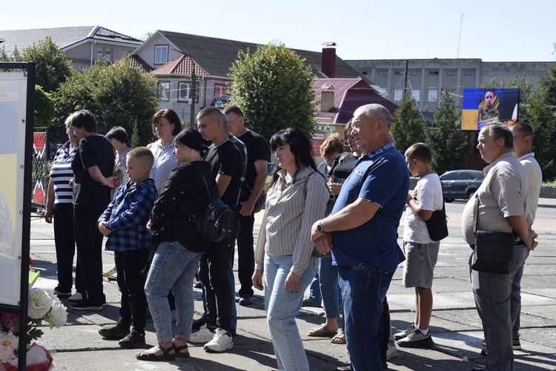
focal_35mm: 72
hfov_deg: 28.1
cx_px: 278
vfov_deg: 19.0
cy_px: 186
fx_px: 1113
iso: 200
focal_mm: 48
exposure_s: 1/320
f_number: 9
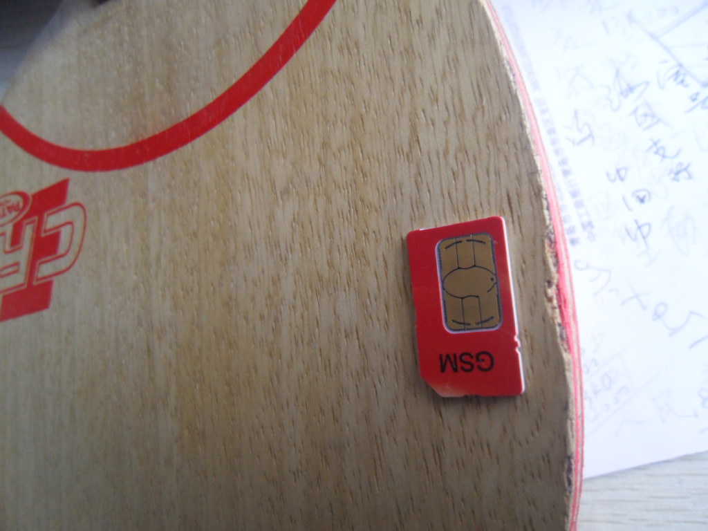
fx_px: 573
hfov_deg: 63.4
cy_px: 266
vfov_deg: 49.7
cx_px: 354
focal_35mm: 28
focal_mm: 5
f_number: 3.4
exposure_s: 1/45
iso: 240
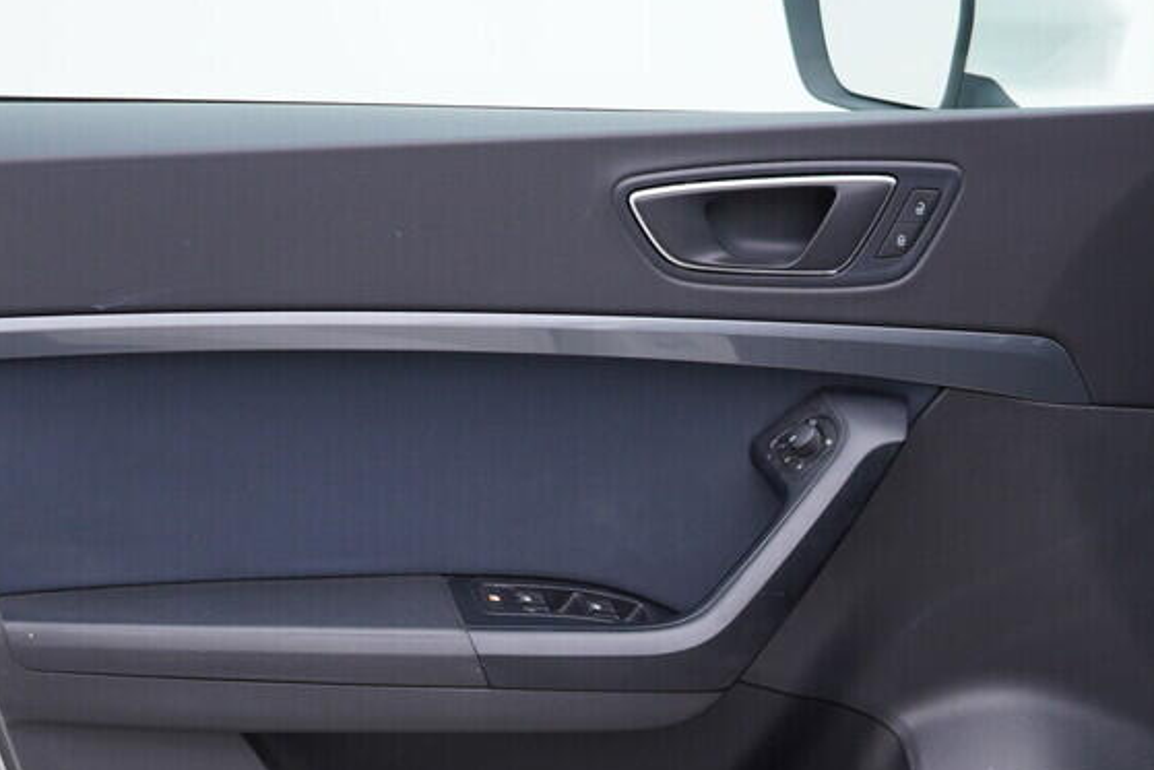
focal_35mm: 66
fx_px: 2116
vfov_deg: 20.3
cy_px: 662
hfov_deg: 30.5
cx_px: 652
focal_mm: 24
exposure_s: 1/50
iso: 125
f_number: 3.2
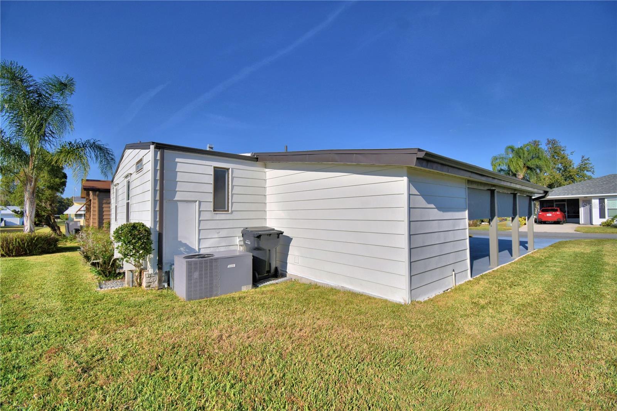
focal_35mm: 15
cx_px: 308
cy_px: 206
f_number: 4.5
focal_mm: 10
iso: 100
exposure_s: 1/2500
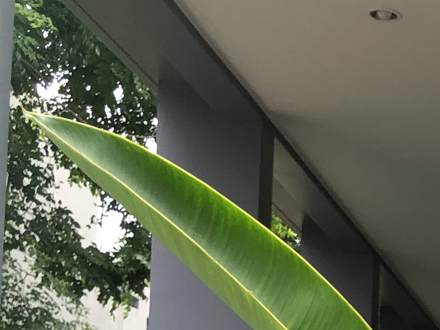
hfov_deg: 15.6
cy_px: 489
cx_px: 770
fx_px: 1399
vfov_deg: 12.8
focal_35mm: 110
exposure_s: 1/444
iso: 20
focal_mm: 4
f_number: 1.8
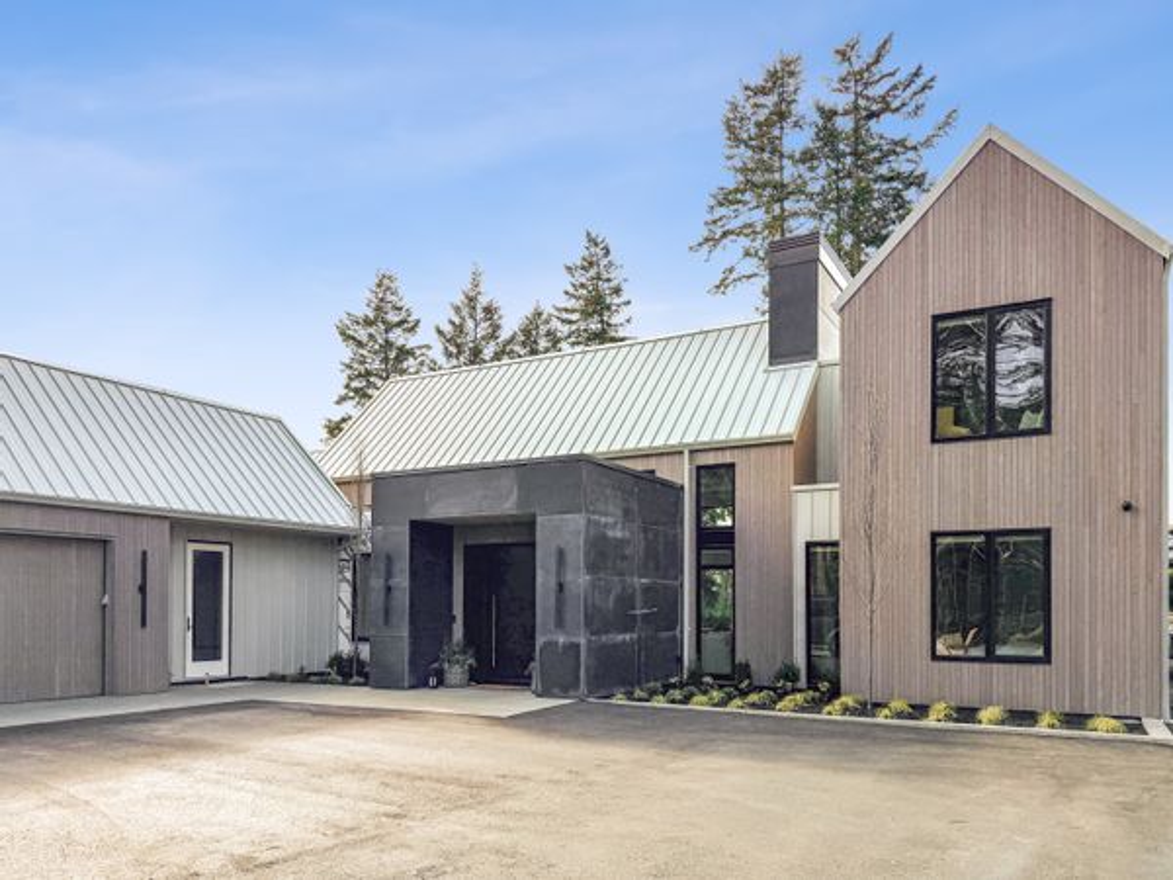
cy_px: 440
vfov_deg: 56.8
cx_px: 586
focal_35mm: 24
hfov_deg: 71.6
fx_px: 813
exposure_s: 1/6000
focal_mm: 6.8
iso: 100
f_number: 1.8
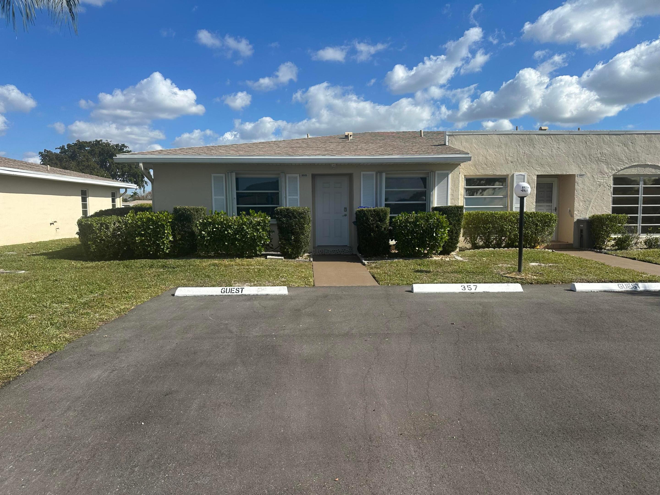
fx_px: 458
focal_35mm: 24
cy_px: 248
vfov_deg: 56.8
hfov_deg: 71.6
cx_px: 330
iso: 80
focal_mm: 6.86
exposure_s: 1/5525
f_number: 1.78
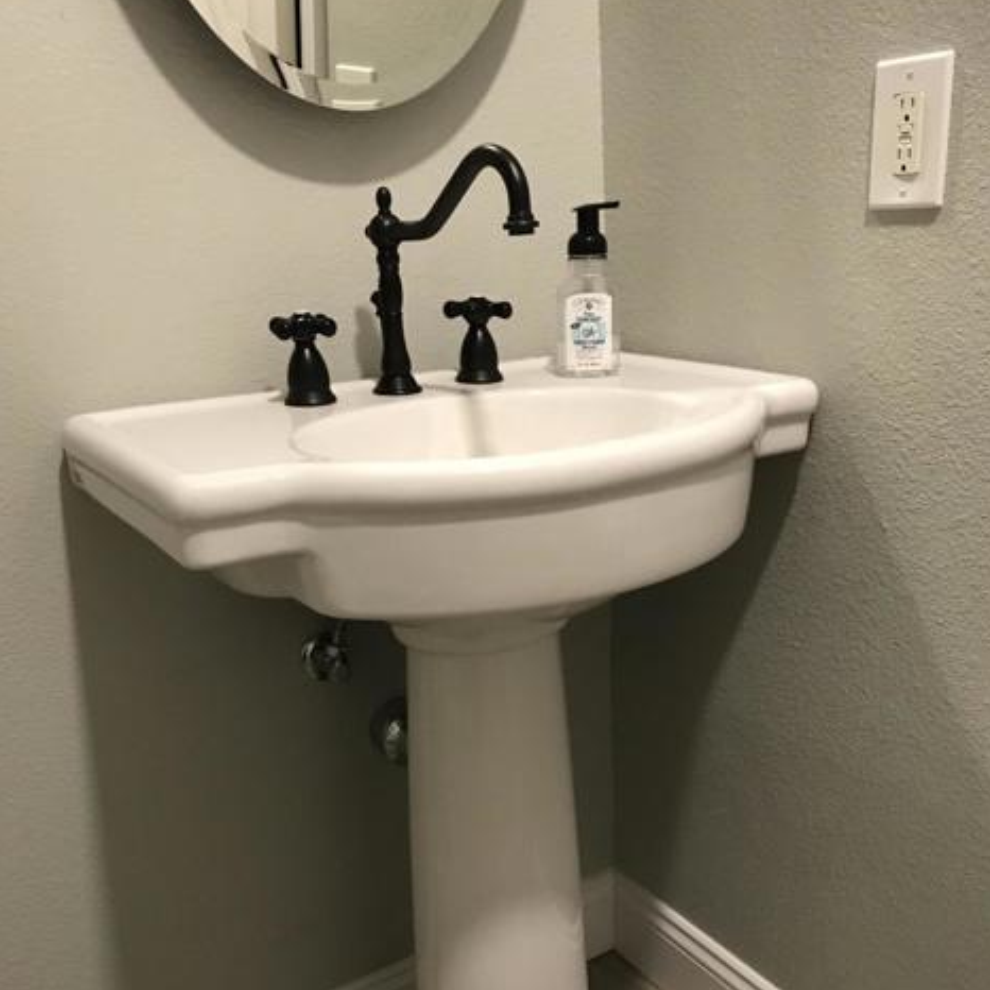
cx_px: 506
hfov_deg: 48.4
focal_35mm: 34
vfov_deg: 48.0
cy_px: 618
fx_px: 1100
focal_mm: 3.99
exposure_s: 1/15
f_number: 1.8
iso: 80
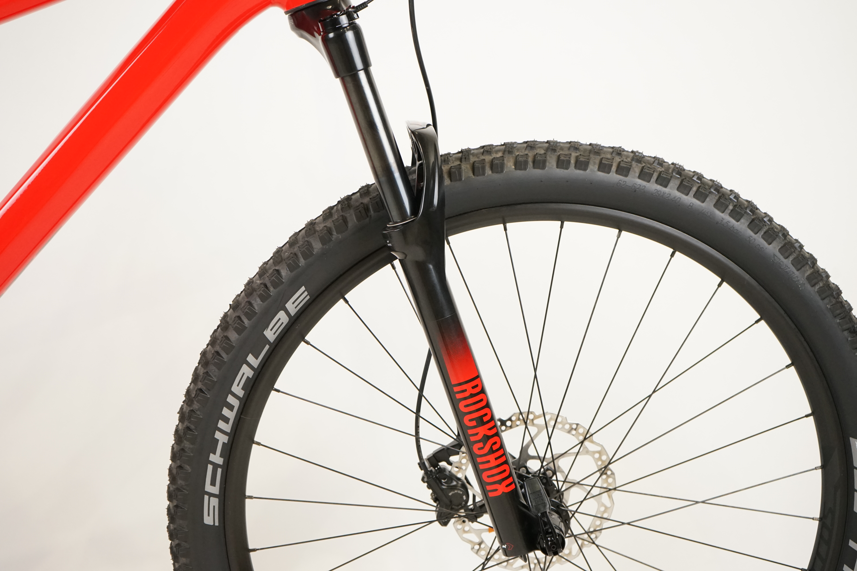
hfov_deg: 40.3
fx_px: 1166
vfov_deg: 27.5
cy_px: 286
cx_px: 428
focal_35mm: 49
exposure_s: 1/200
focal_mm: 49
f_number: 5.6
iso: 2500
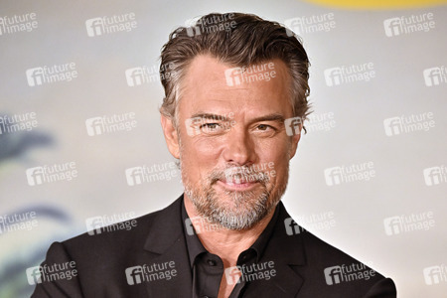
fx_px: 1862
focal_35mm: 150
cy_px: 149
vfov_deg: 9.1
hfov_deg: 13.7
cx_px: 224
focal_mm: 150
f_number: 3.5
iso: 3200
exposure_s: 1/320
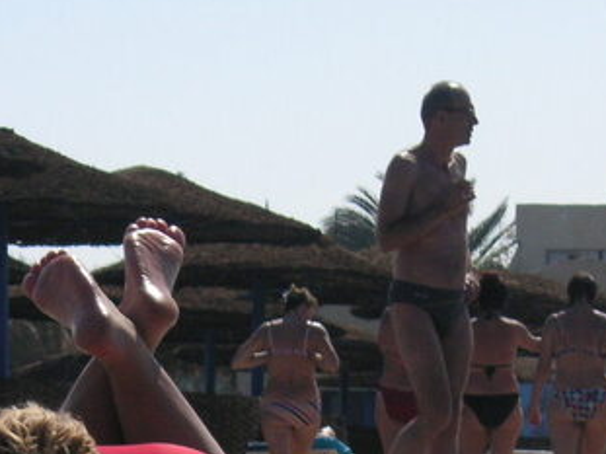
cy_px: 540
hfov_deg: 7.3
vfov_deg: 5.5
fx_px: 4725
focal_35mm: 270
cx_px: 74
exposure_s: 1/180
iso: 50
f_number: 13
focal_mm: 17.1
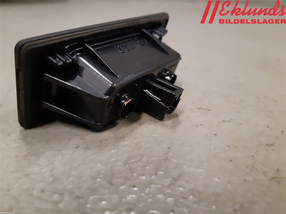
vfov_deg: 53.1
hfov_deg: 67.3
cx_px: 143
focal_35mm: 26
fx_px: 215
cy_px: 107
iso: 250
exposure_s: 1/50
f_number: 1.7
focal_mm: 3.93
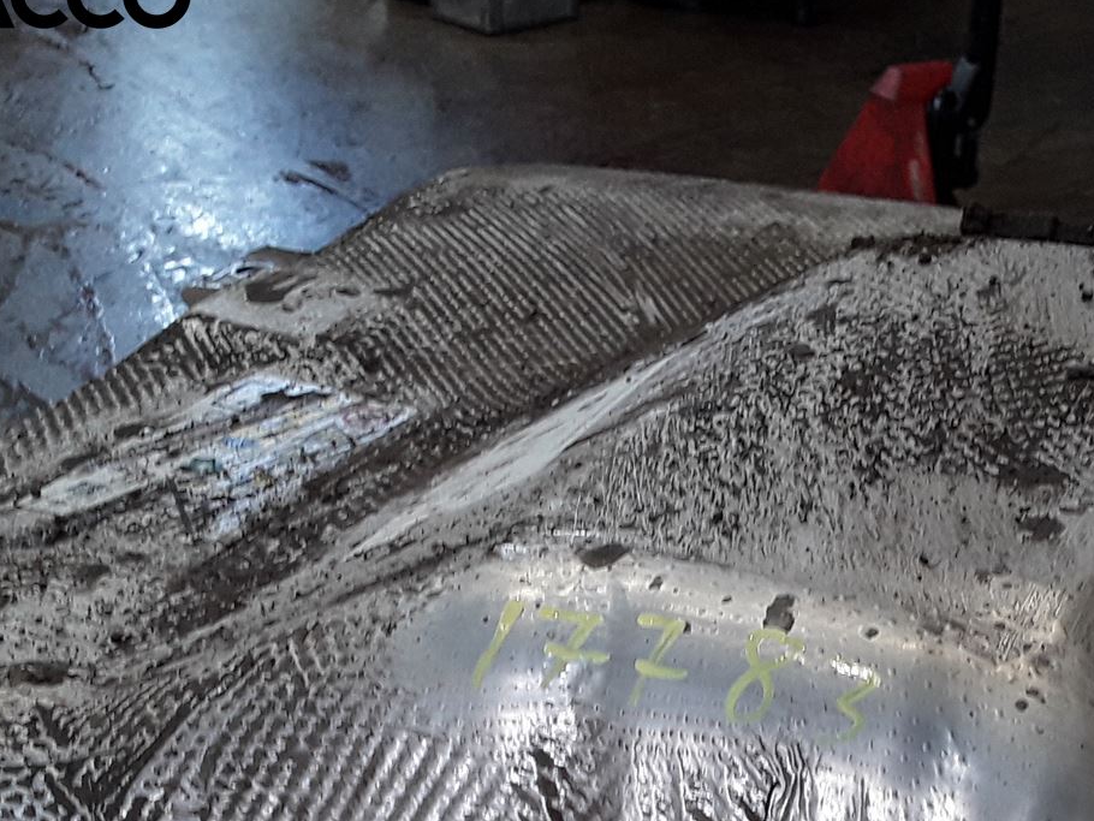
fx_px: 1992
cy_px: 880
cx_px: 683
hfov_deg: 30.6
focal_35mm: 63
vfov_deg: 22.1
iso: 40
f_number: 1.9
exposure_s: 1/50
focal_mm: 2.91
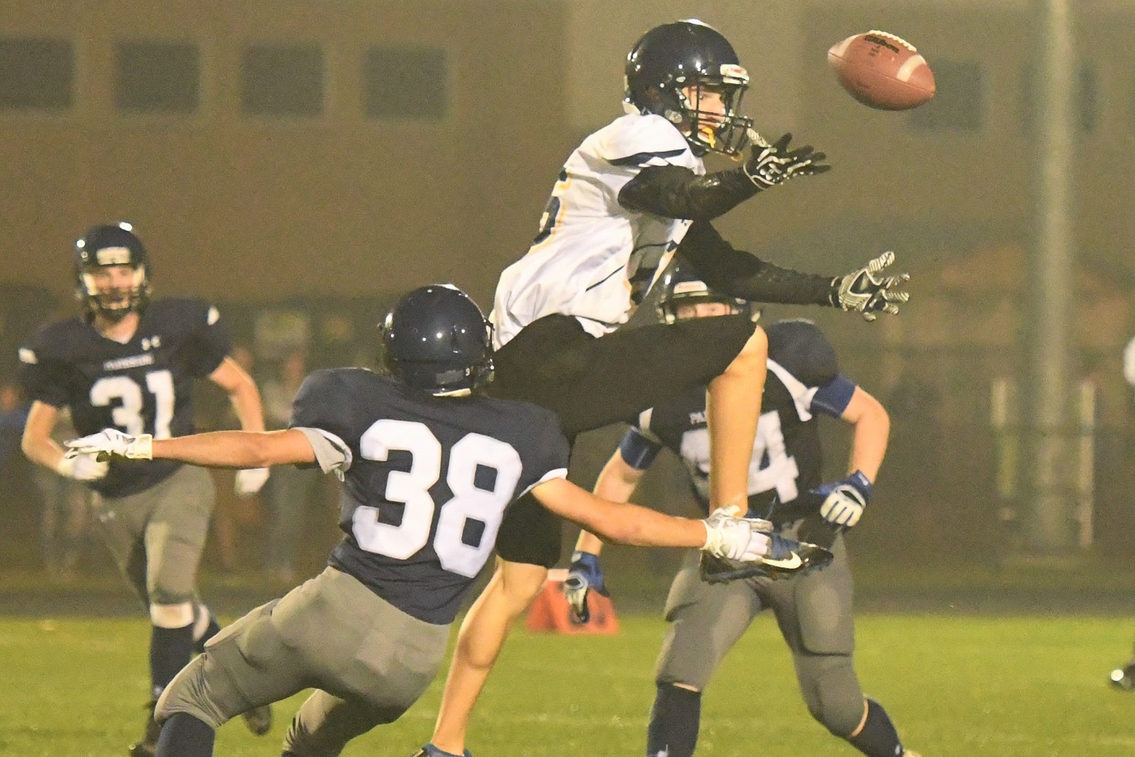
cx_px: 568
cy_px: 378
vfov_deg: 7.3
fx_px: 5912
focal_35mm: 188
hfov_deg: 11.0
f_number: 2.8
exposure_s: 1/1000
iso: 11400
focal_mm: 125
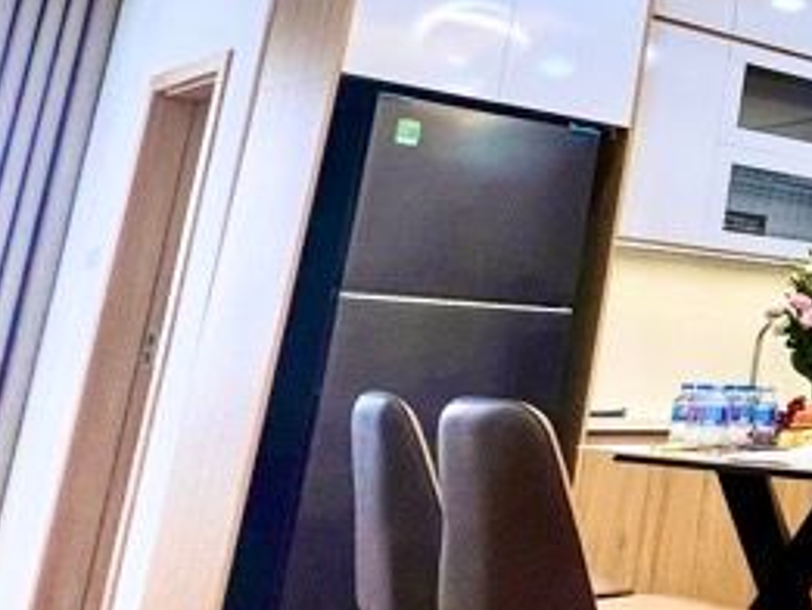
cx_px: 1369
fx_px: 1197
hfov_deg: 23.9
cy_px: 146
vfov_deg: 28.1
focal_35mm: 51
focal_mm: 1.57
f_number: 1.8
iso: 64
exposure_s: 1/100
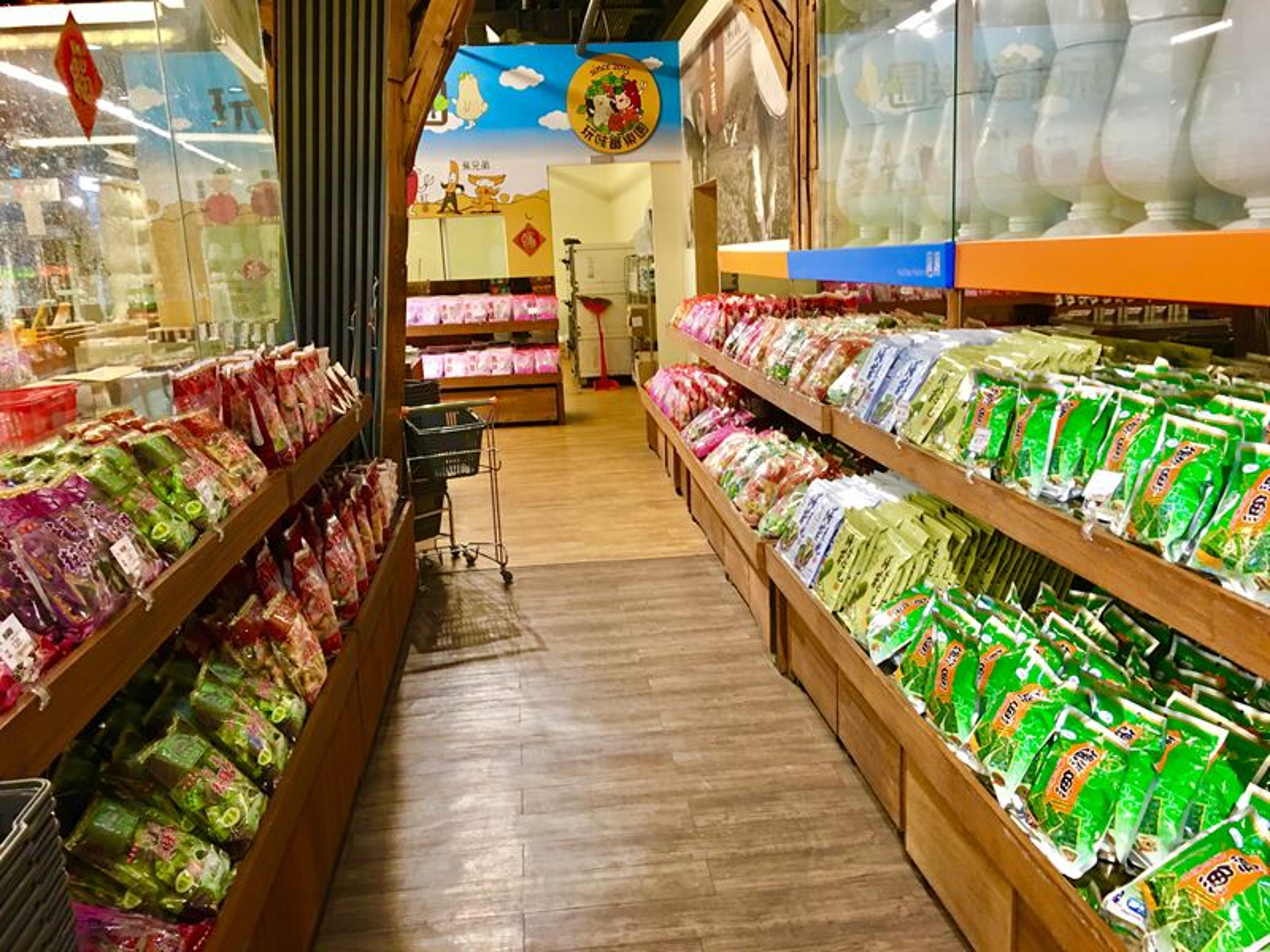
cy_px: 476
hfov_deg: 61.7
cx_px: 635
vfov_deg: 48.2
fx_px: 1064
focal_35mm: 29
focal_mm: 4.15
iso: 64
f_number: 2.2
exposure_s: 1/15
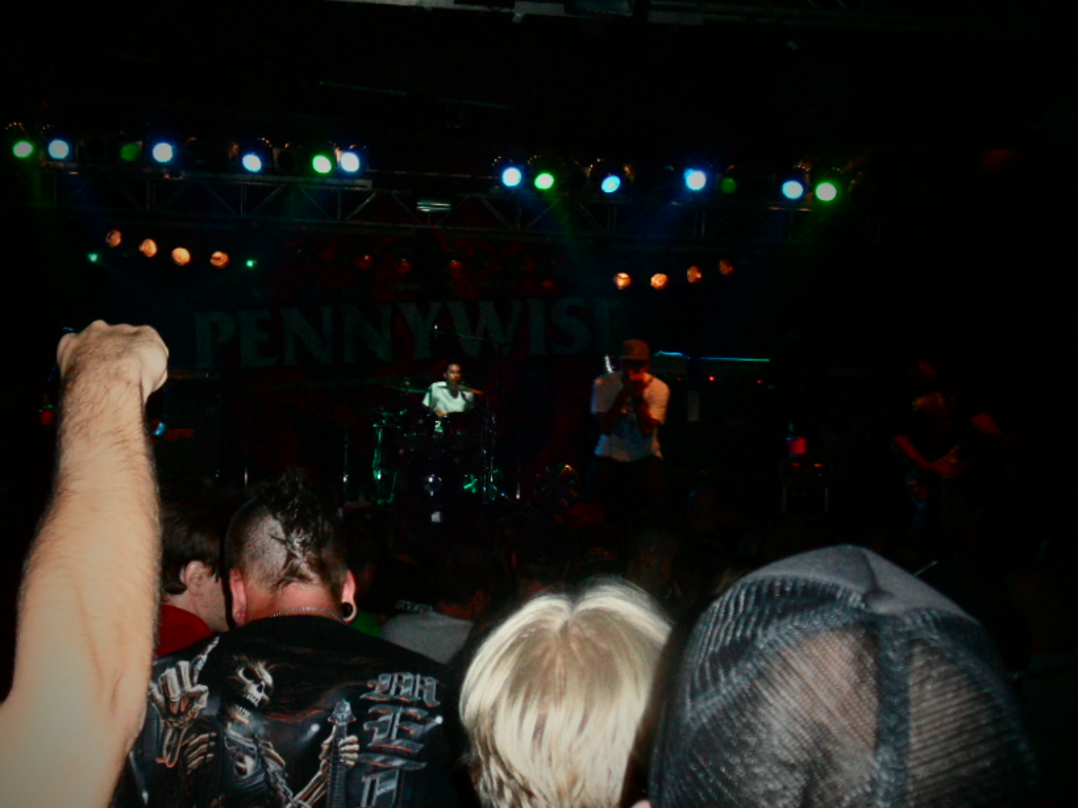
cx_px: 478
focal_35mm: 40
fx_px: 1245
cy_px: 462
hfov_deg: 46.7
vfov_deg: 35.9
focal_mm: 5.3
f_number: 3.4
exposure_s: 1/30
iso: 480
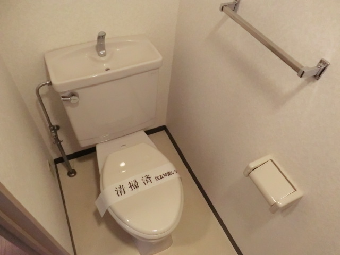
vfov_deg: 56.8
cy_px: 128
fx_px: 236
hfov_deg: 71.6
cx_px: 170
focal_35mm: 24
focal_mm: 4.3
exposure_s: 1/30
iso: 800
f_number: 3.2
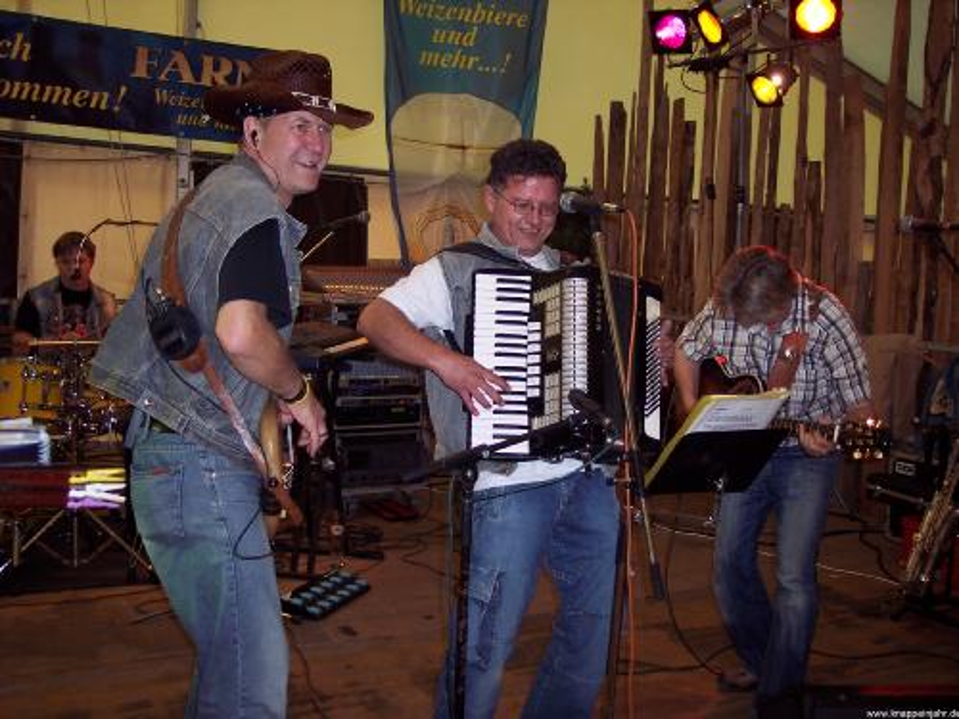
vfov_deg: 36.8
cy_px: 360
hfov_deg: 47.9
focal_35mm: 39
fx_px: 1080
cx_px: 480
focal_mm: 8
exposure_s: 1/60
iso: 100
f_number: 2.8
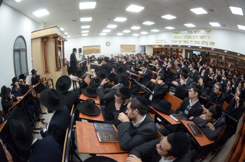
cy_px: 81
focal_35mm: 16
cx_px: 122
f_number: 5.6
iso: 1000
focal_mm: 10.5
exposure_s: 1/160
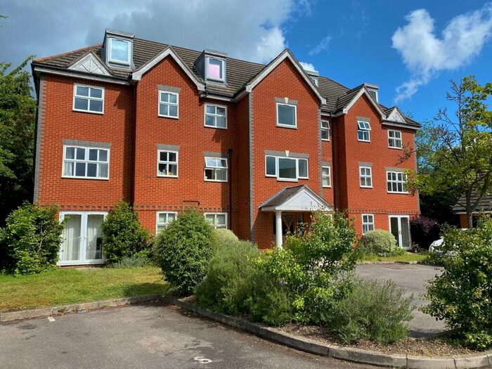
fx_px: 370
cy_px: 184
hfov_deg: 67.3
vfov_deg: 53.1
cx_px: 246
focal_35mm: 26
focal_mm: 4.25
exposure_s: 1/2358
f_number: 1.8
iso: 32
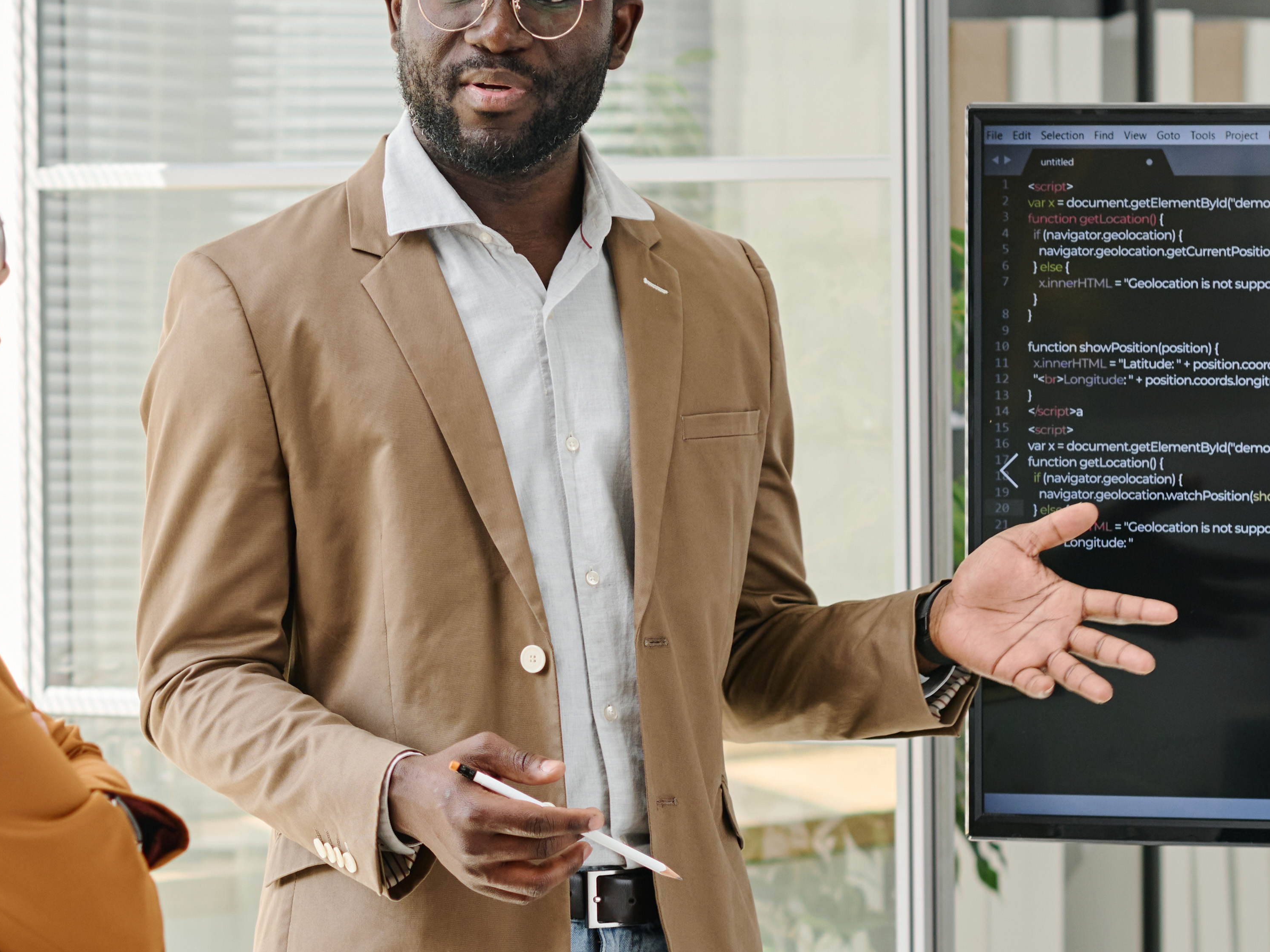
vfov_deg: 6.5
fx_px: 8328
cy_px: 604
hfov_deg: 8.7
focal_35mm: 227
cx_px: 235
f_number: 3.2
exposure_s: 1/160
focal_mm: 85
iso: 100
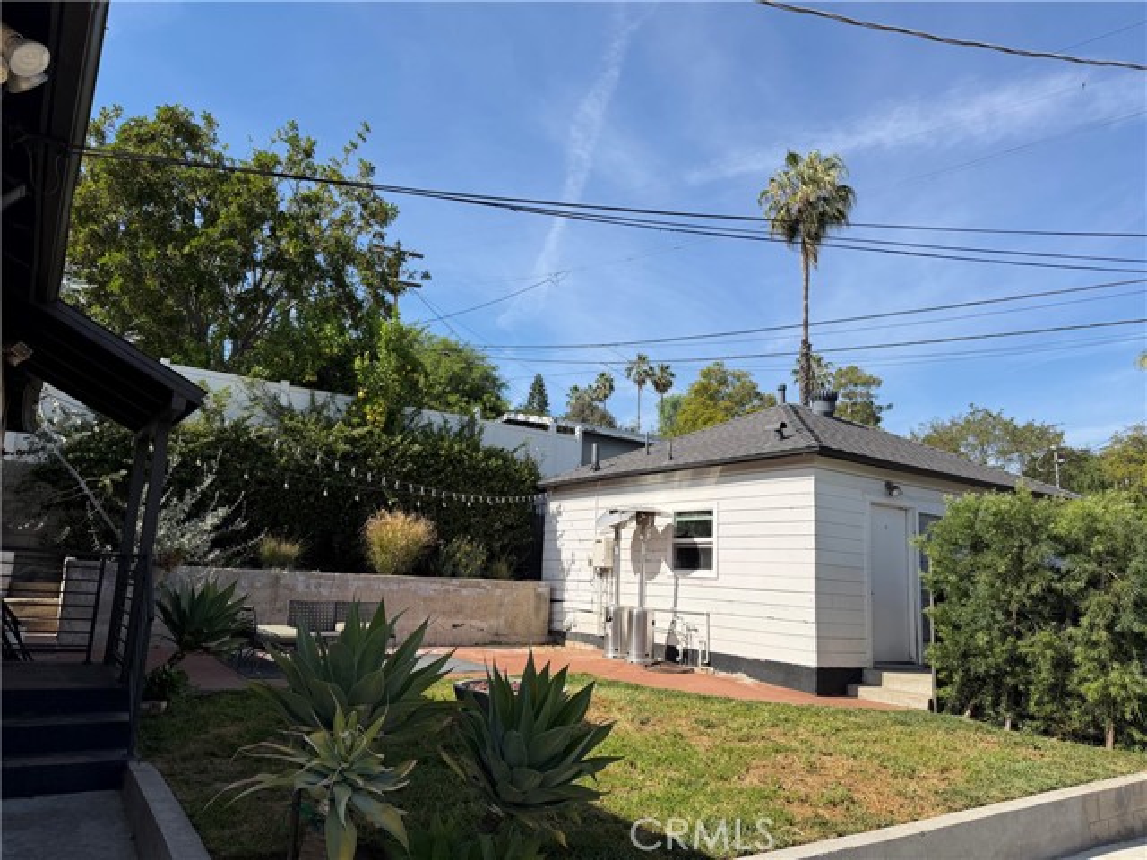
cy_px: 430
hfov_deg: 71.6
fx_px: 795
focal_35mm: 24
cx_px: 574
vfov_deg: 56.8
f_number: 1.78
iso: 100
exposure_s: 1/4975
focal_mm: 6.76
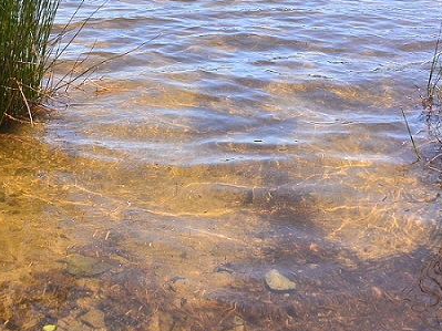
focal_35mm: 52
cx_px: 129
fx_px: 664
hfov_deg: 36.2
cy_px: 66
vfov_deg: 27.5
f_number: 4.5
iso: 160
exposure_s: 1/500
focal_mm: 10
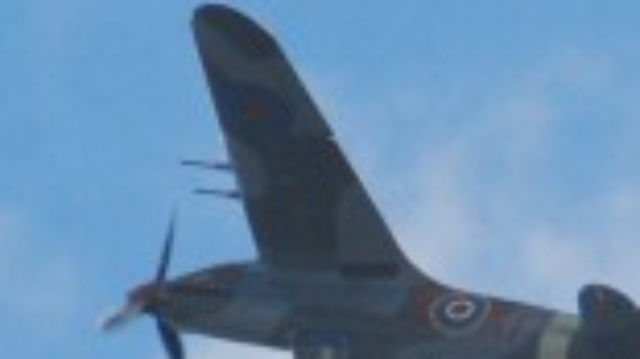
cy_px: 342
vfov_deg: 0.7
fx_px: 27478
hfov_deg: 1.3
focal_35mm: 1620
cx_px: 215
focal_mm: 400
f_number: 9.5
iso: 400
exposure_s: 1/750
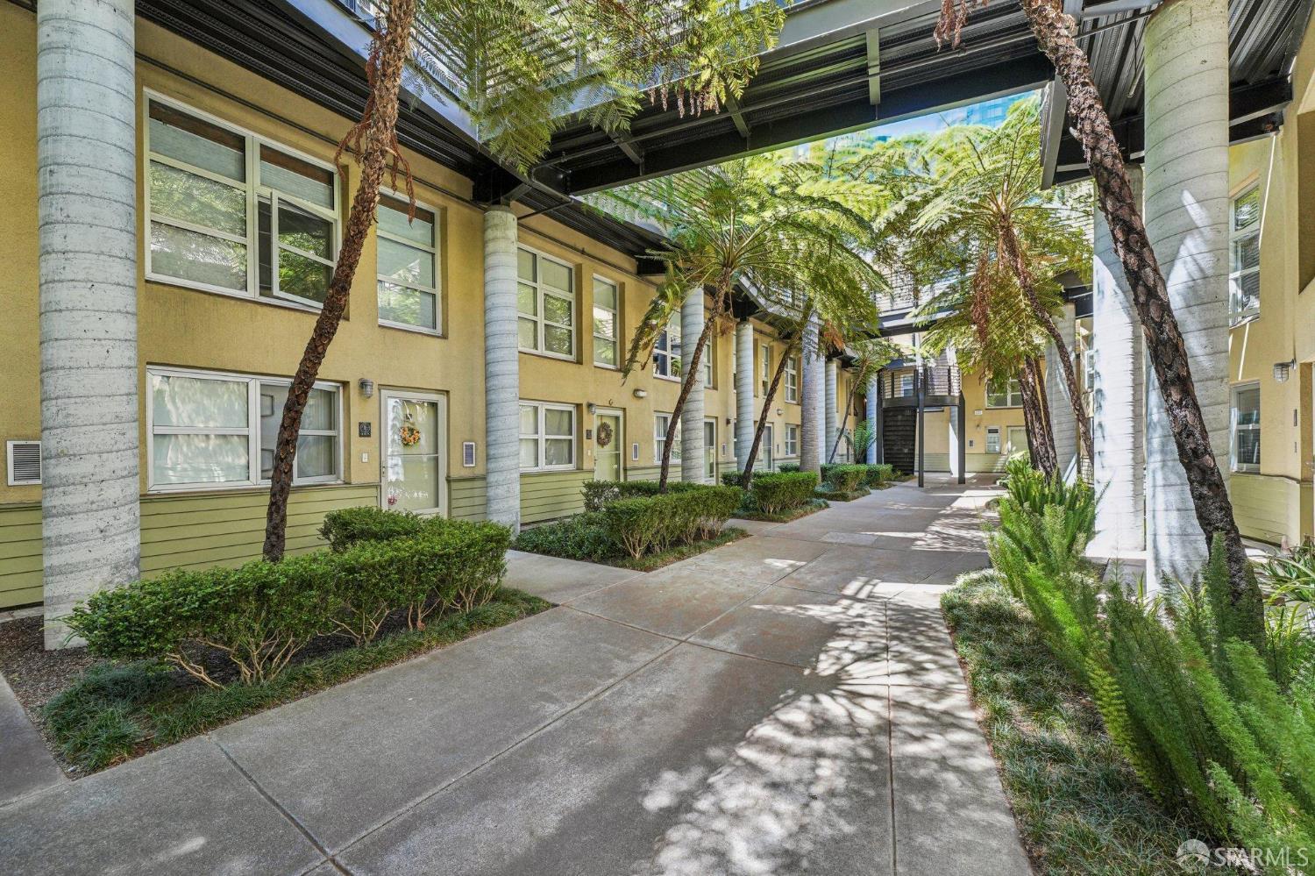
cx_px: 658
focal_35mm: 14
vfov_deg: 81.2
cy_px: 438
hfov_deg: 104.3
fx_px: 511
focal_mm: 14
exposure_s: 1/50
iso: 800
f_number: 8
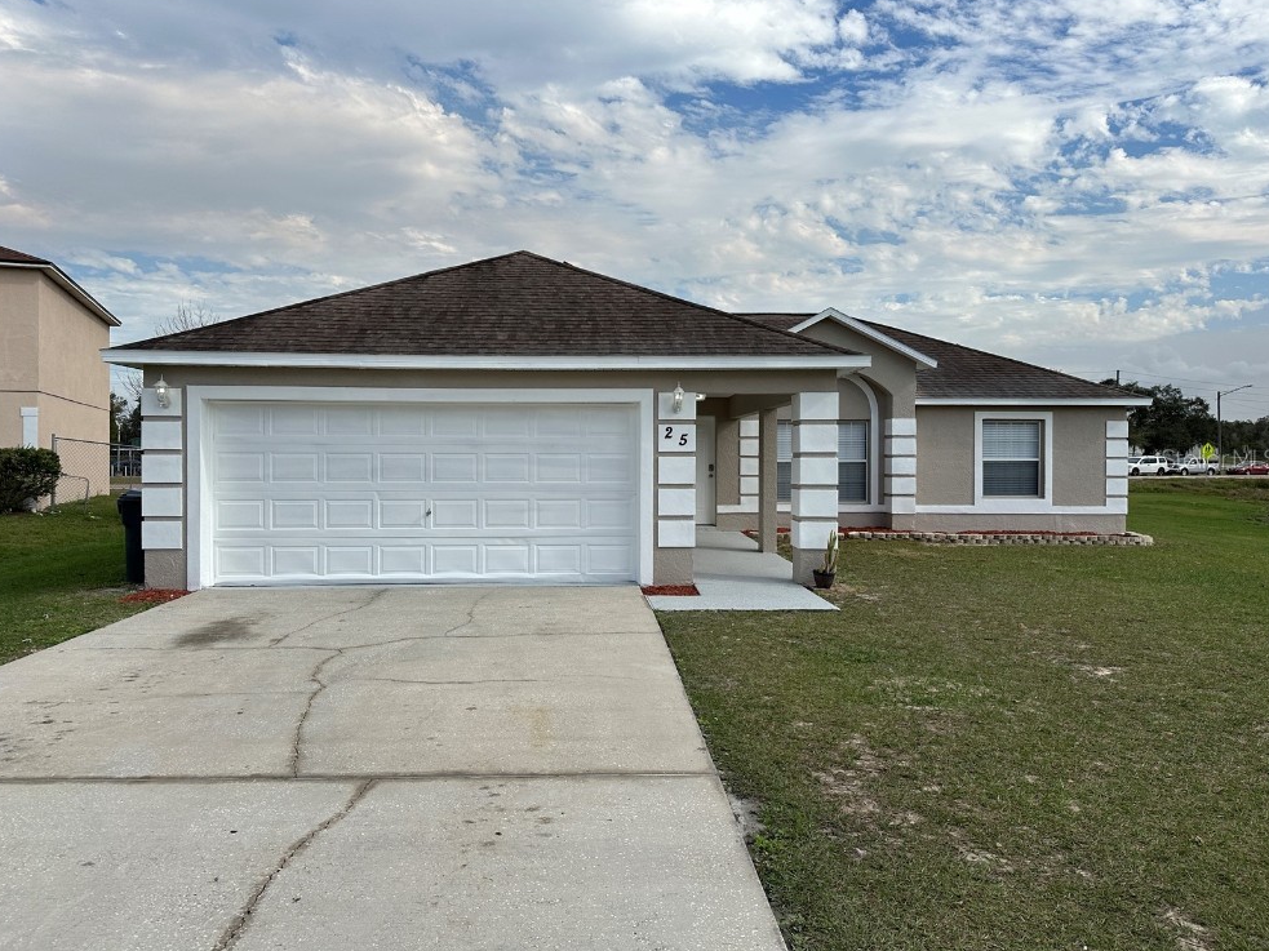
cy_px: 458
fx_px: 916
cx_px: 622
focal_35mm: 25
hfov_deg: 69.4
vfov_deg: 54.9
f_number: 1.78
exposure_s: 1/5525
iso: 80
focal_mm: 6.86
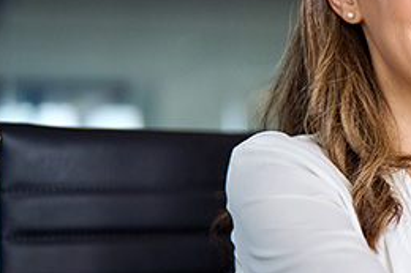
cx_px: 623
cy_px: 207
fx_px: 1757
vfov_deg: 8.9
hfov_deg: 12.6
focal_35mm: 154
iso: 800
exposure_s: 1/200
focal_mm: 50
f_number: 1.3
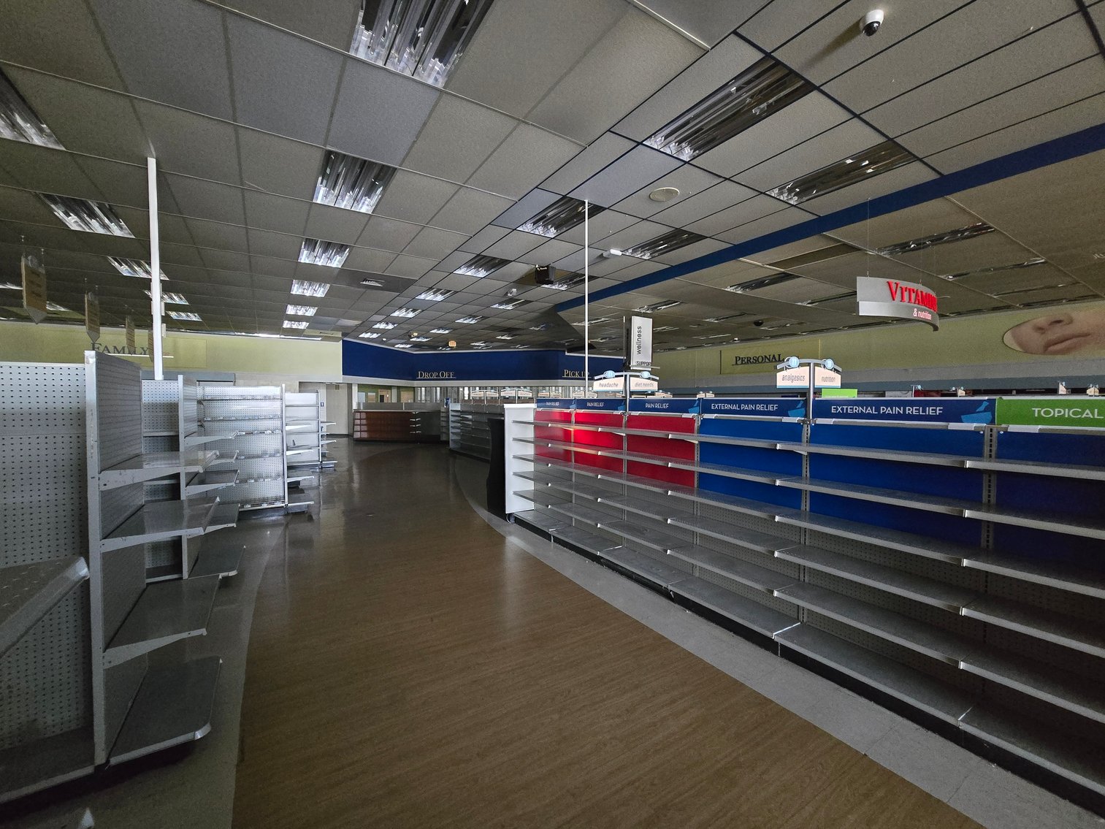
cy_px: 414
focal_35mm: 13
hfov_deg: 106.2
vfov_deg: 89.9
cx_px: 552
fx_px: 415
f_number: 2.2
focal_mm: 2.2
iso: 1250
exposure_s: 1/40
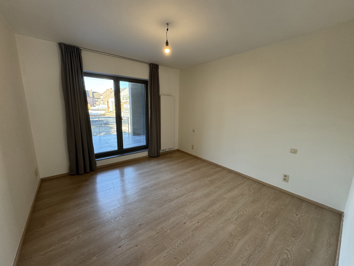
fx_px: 143
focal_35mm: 14
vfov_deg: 85.7
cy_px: 133
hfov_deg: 102.1
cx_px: 177
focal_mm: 2.22
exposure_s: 1/99
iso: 160
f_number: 2.2
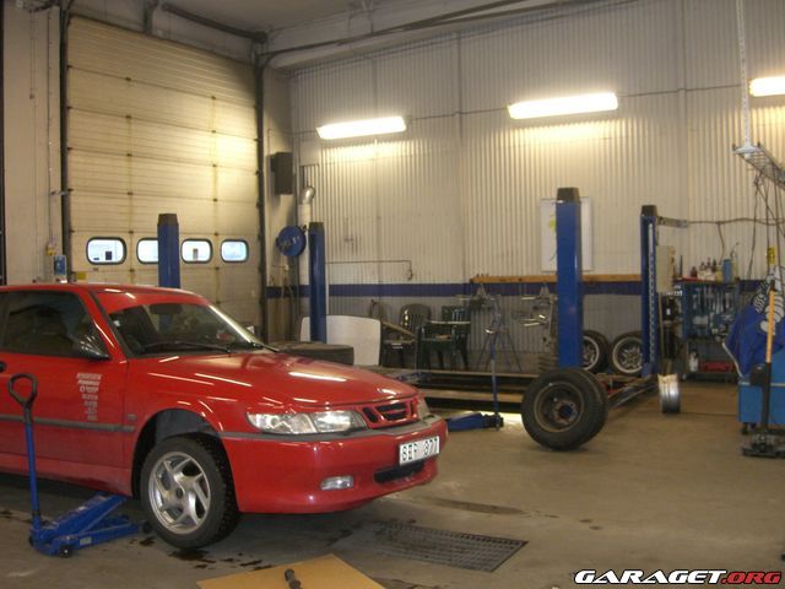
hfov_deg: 49.0
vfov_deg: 37.7
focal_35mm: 38
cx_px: 392
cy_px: 294
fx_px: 862
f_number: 2.8
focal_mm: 7.9
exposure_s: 1/60
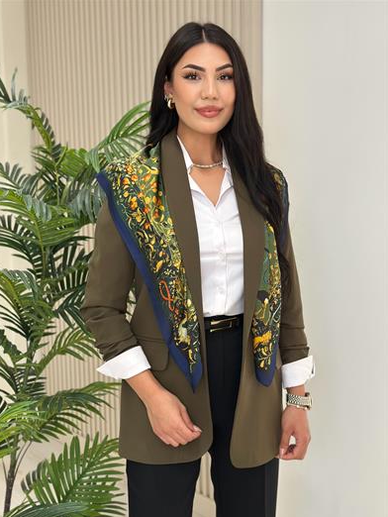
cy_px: 263
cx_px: 193
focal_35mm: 49
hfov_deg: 29.7
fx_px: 732
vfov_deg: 38.9
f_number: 1.78
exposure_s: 1/190
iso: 80
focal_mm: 6.86
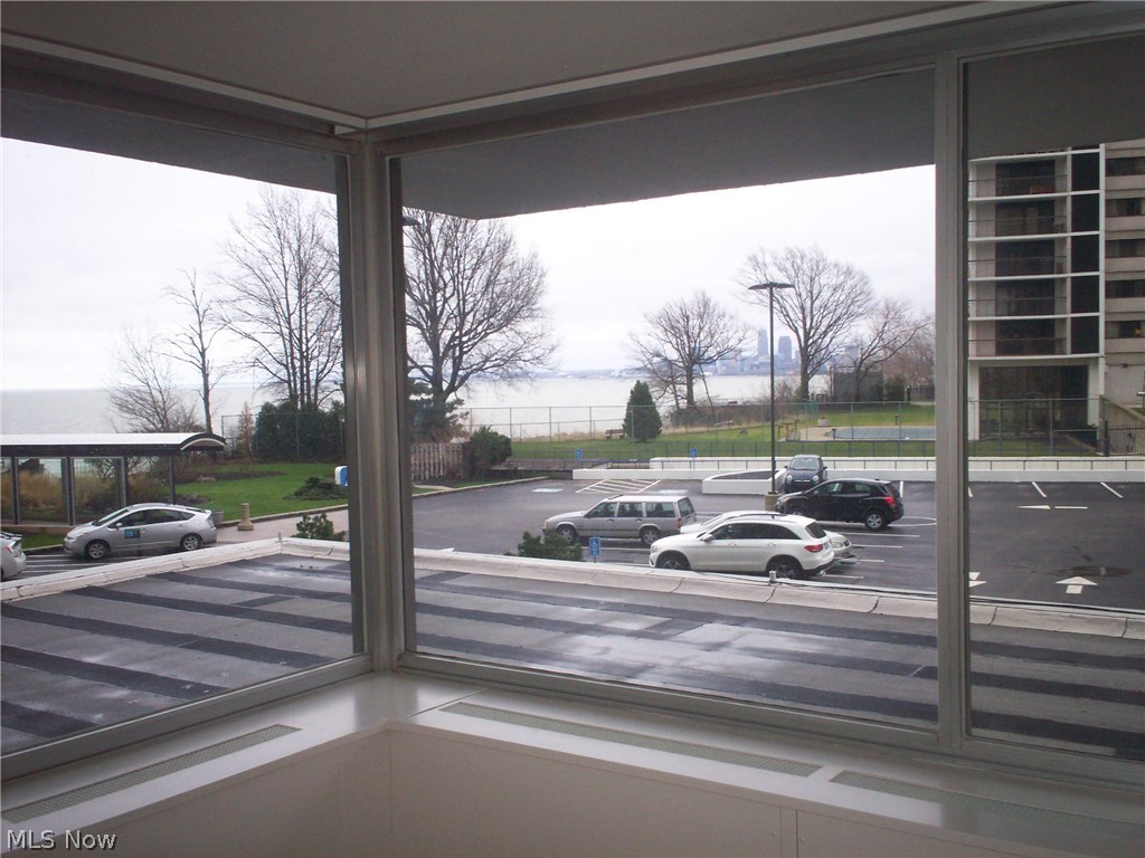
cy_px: 429
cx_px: 572
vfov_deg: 39.7
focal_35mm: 36
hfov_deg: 51.4
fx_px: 1191
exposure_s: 1/73.1
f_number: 4.5
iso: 140
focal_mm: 6
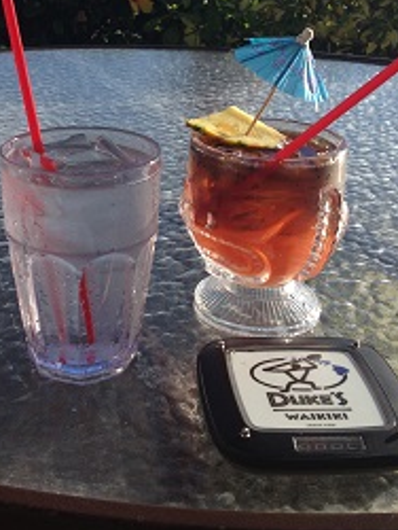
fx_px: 857
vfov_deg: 33.8
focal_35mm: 56
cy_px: 153
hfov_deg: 26.1
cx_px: 159
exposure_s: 1/1623
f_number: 2.4
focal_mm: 4.28
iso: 50
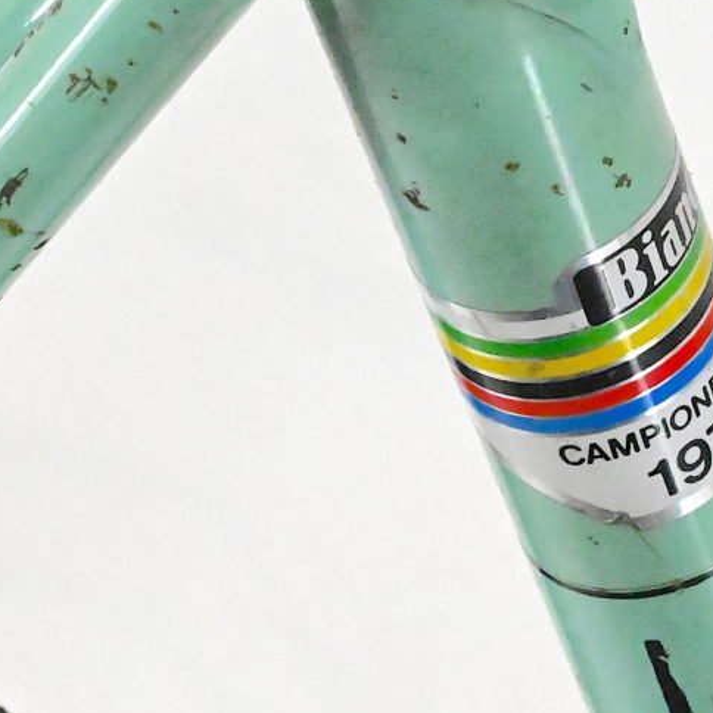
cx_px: 368
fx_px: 5500
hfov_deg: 7.4
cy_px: 309
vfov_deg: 7.4
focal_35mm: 236
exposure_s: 1/640
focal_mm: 70
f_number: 20
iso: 22800
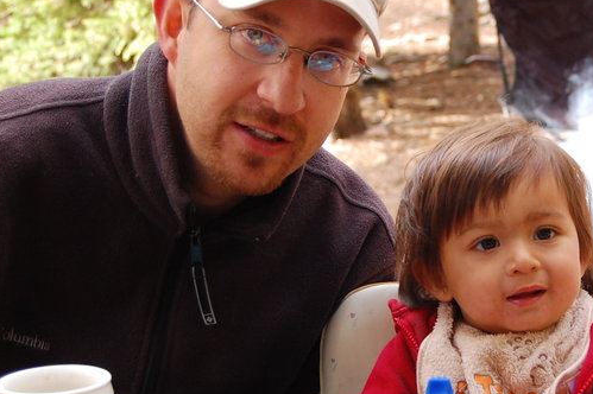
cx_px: 472
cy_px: 240
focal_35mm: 117
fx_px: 1926
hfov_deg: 17.4
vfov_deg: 11.7
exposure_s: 1/125
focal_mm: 38
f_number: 5.6
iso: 400
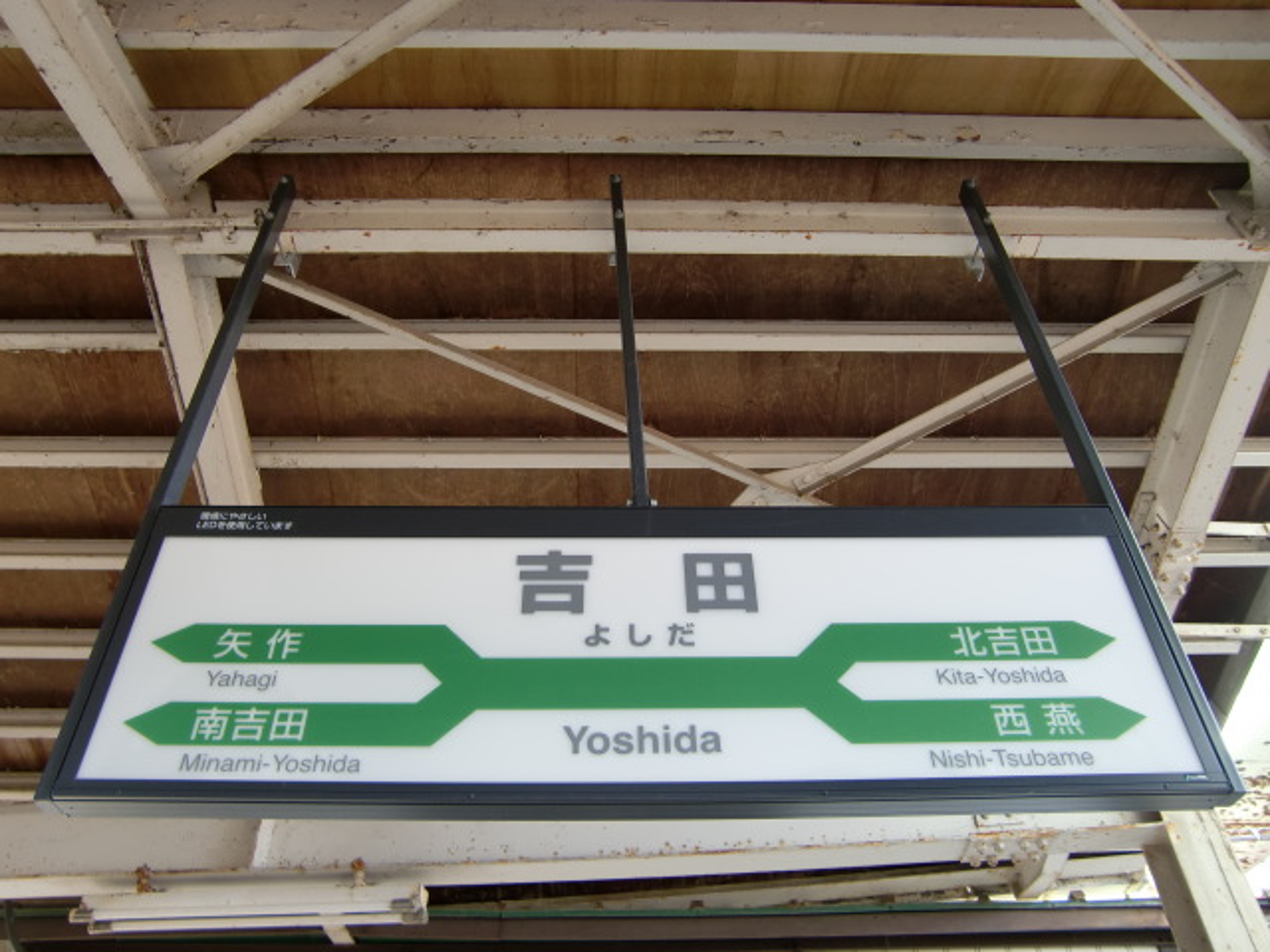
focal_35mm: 28
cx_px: 635
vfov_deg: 49.7
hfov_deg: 63.4
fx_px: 1027
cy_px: 476
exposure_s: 1/60
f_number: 2.6
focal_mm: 4.9
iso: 64
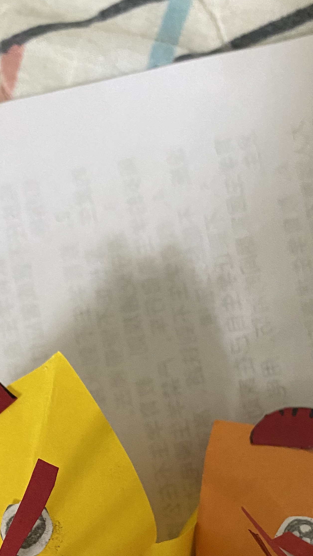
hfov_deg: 23.5
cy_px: 482
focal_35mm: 51
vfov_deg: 38.3
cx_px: 154
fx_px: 752
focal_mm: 4.25
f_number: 1.8
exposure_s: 1/50
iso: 500
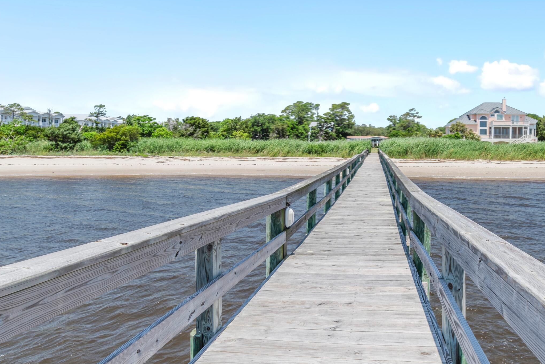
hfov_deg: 77.3
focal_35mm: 22
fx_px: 333
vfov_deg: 57.0
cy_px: 157
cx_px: 337
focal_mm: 10
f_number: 6.3
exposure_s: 1/160
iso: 100
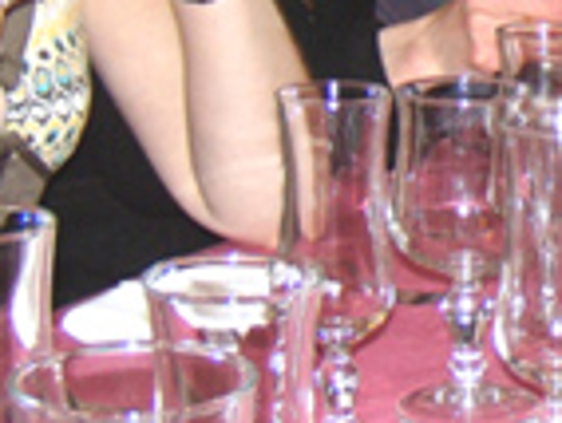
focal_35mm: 119
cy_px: -2
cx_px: 855
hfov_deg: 15.2
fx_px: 1935
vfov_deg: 12.3
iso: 200
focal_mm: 6.4
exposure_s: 1/30
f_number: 3.6
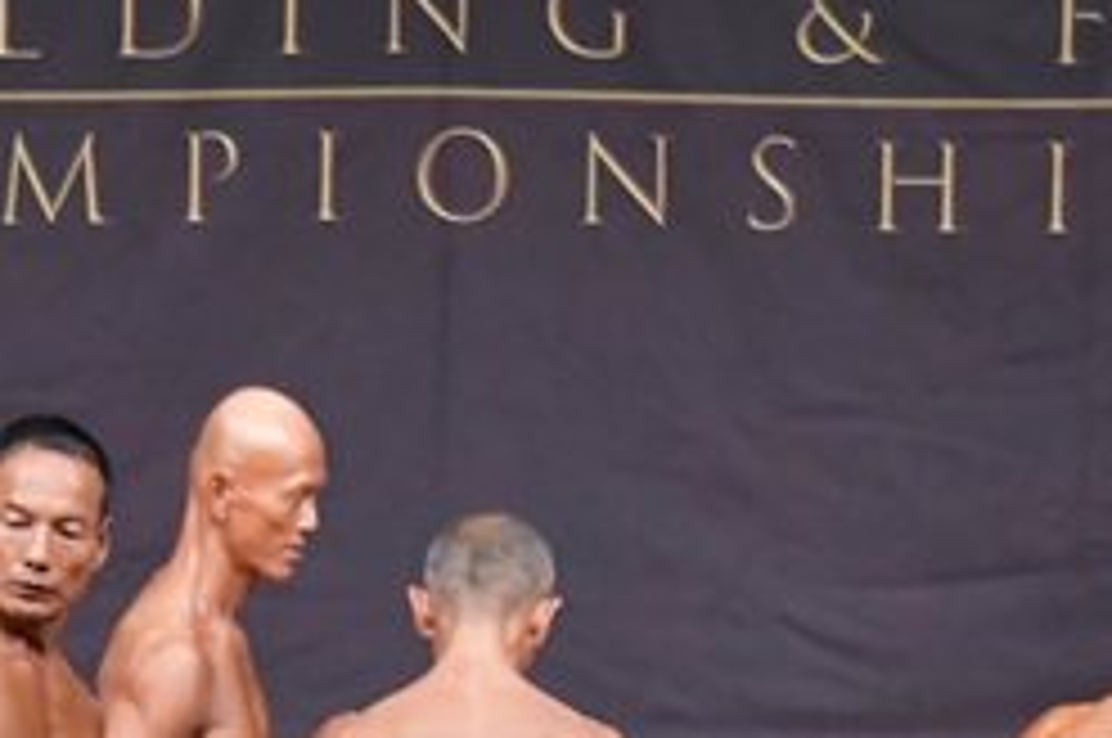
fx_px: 16843
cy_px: 1071
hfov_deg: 3.8
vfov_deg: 2.5
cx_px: 83
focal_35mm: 546
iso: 6400
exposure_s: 1/400
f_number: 5.6
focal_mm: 116
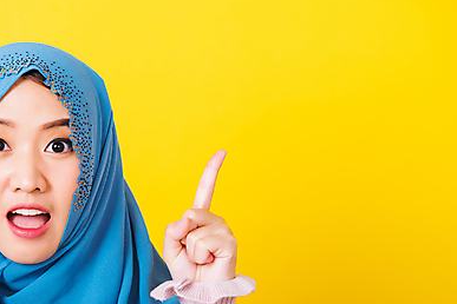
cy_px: 210
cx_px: 144
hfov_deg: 21.8
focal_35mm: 93
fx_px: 1180
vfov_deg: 14.7
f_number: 5
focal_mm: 60
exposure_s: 1/200
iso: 200
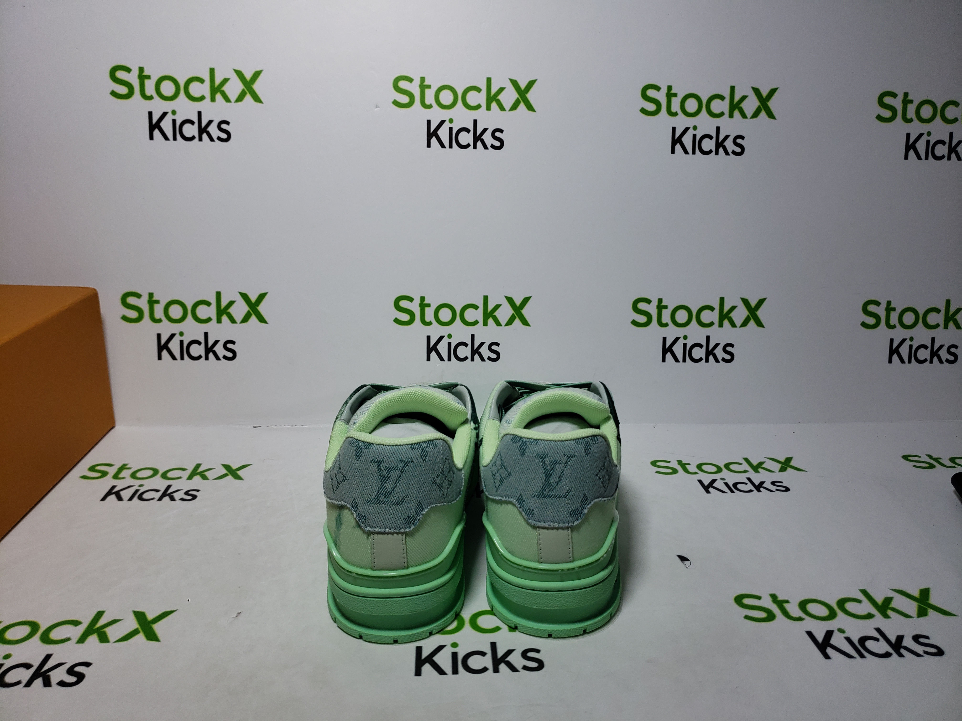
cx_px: 481
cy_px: 360
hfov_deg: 67.3
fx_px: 723
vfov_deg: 53.1
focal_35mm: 26
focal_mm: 4.3
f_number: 1.5
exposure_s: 1/904
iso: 50
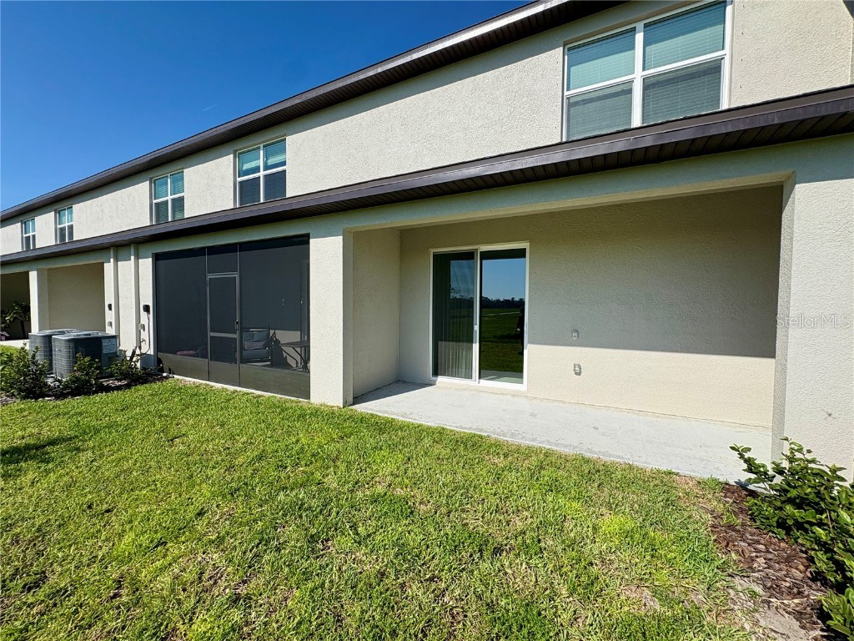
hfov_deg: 102.1
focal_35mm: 14
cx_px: 427
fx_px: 345
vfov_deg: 85.7
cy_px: 320
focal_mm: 2.22
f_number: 2.2
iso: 50
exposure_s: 1/2770
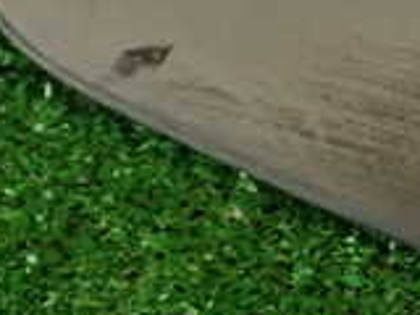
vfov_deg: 12.3
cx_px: 730
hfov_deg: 14.6
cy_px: 63
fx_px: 1456
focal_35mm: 120
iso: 200
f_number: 2.4
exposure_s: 1/60
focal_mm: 5.79
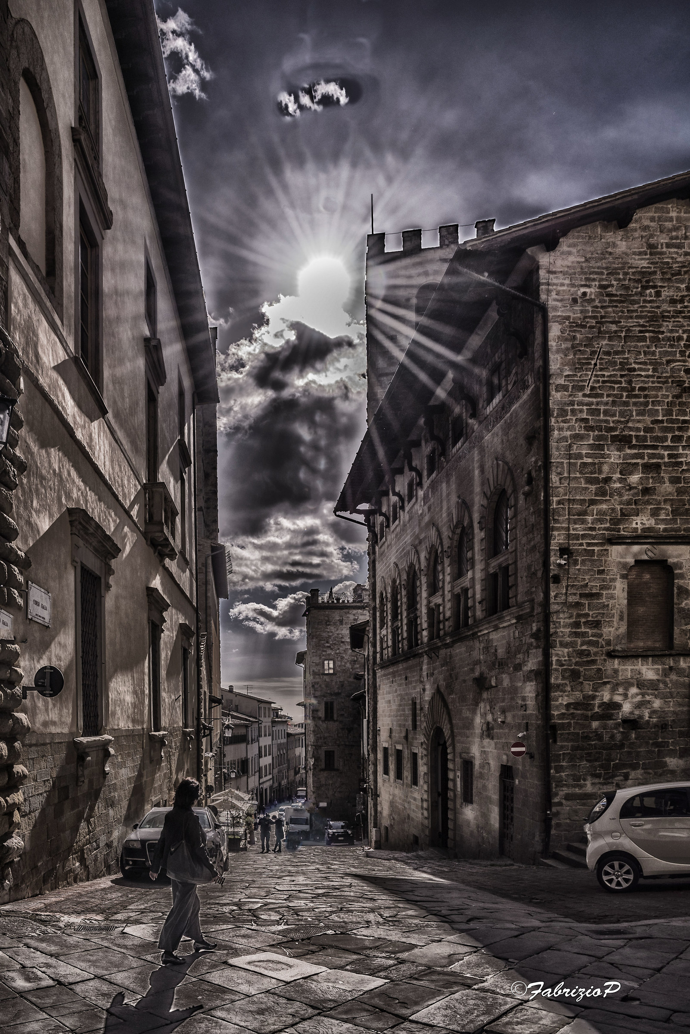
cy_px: 517
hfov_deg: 53.2
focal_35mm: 24
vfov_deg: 73.7
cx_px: 345
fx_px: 689
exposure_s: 1/500
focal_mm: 24
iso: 100
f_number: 11
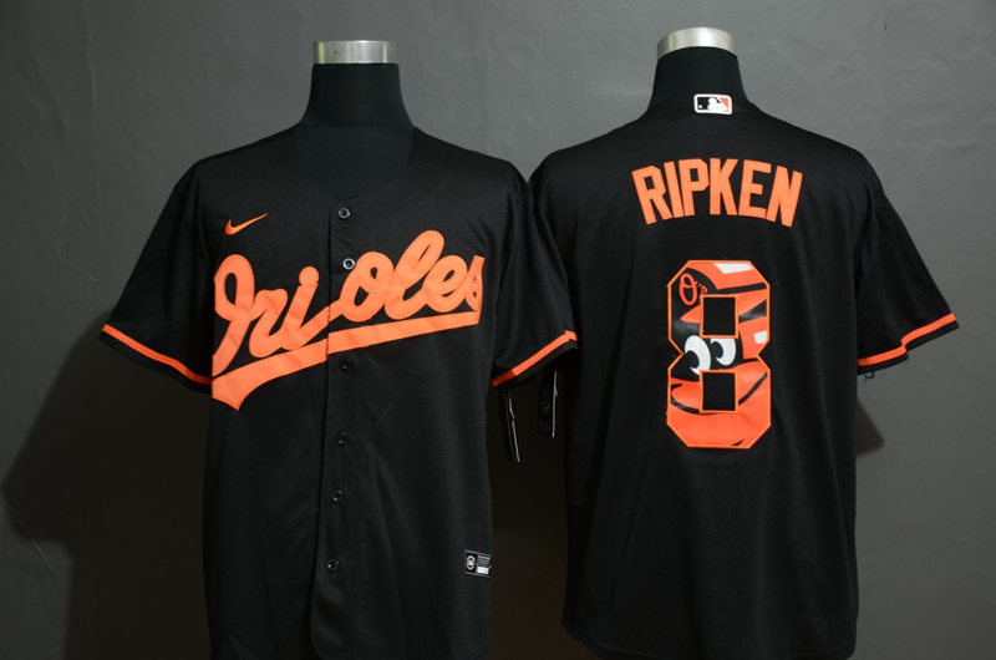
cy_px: 330
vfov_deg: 21.5
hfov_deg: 32.0
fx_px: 1740
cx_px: 498
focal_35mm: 63
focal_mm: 42
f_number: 4.5
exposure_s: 2.5
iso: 100
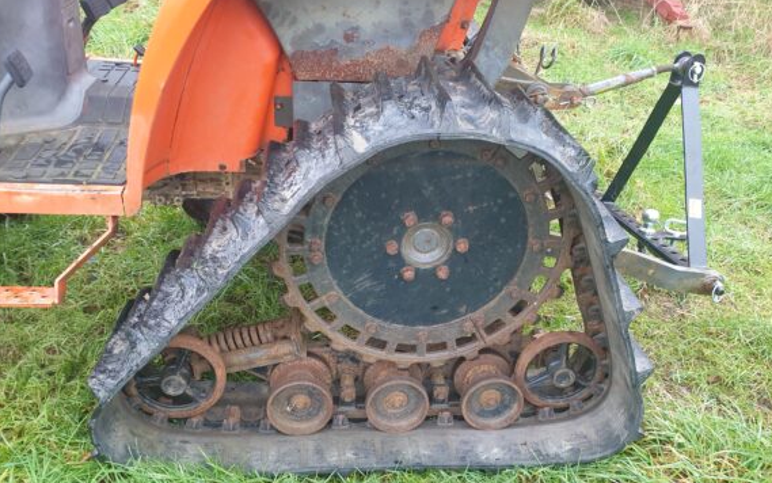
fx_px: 652
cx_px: 408
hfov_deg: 61.2
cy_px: 289
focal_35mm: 31
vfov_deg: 40.5
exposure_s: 1/50
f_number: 2.4
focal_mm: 4.3
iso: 250
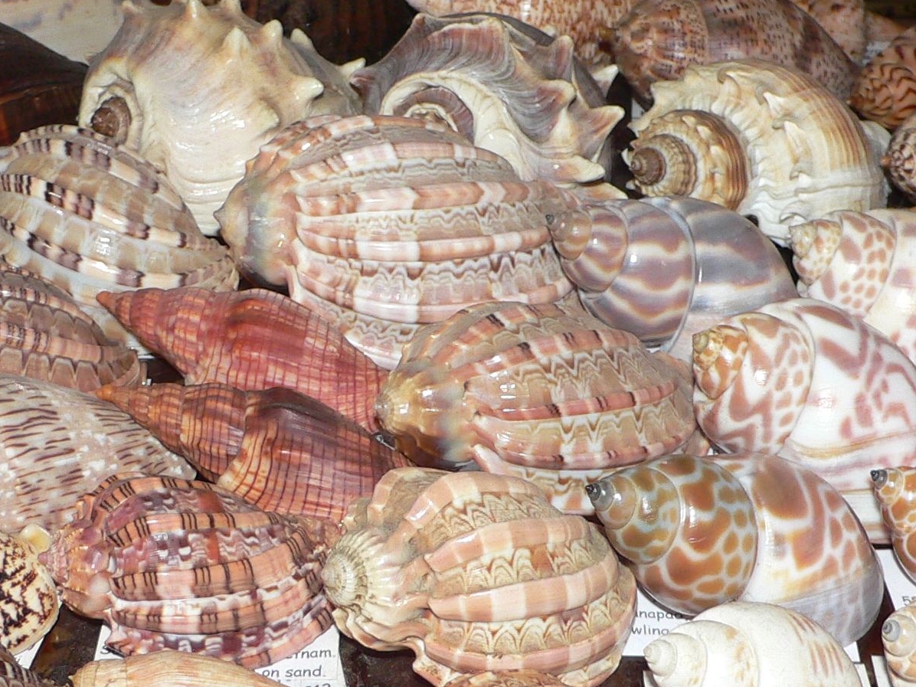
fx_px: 1561
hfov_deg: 32.7
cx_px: 482
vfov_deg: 24.8
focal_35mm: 59
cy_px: 406
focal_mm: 4.6
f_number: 2.8
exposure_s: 1/60
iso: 100
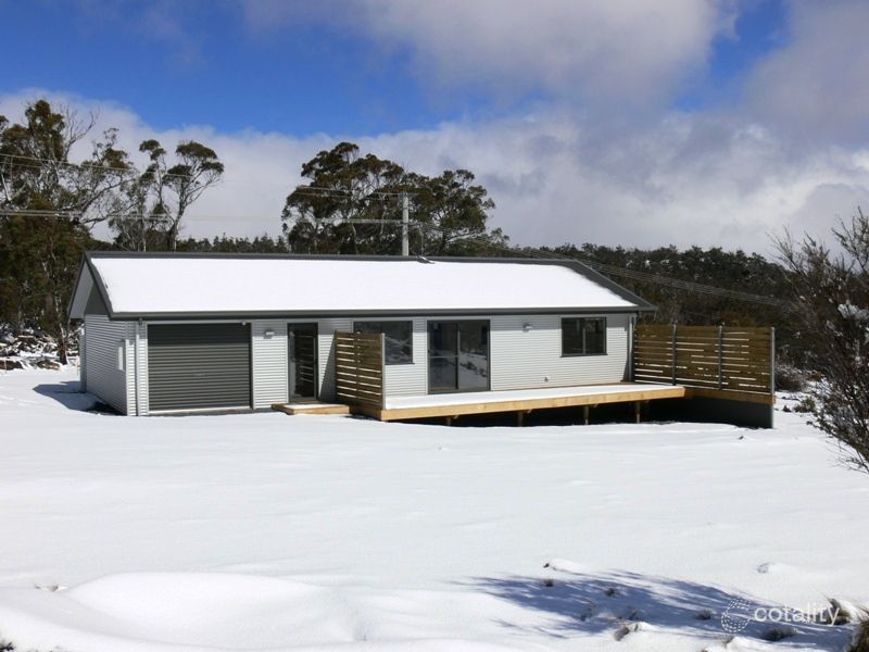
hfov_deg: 52.6
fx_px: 879
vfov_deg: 40.7
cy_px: 326
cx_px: 434
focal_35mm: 35
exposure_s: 1/400
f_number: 7.1
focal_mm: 7.4
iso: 80
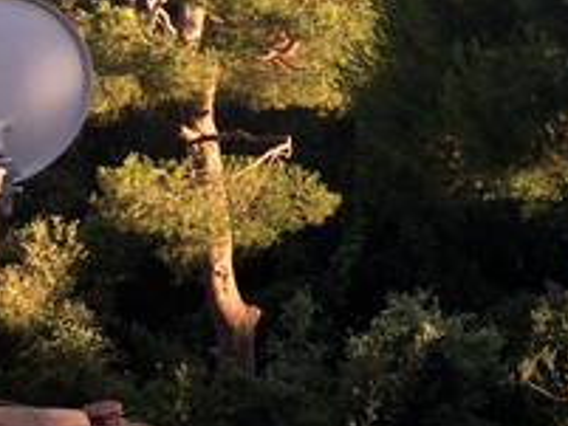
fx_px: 1872
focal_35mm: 114
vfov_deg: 13.0
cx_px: 811
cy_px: 178
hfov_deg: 16.0
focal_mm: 4.15
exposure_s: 1/595
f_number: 2.2
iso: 32
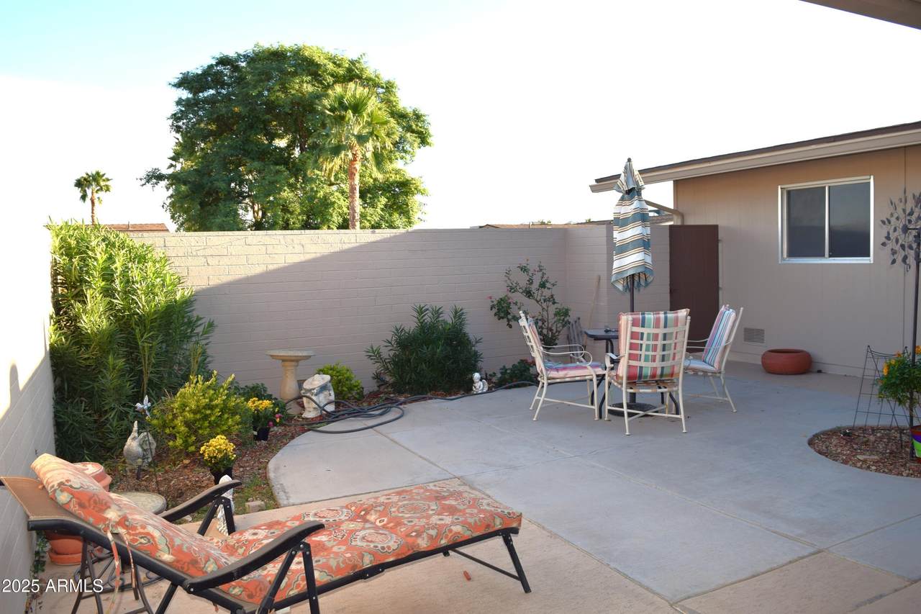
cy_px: 307
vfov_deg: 47.9
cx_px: 460
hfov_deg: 67.4
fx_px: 691
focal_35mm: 27
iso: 100
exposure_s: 1/200
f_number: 7.1
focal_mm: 18
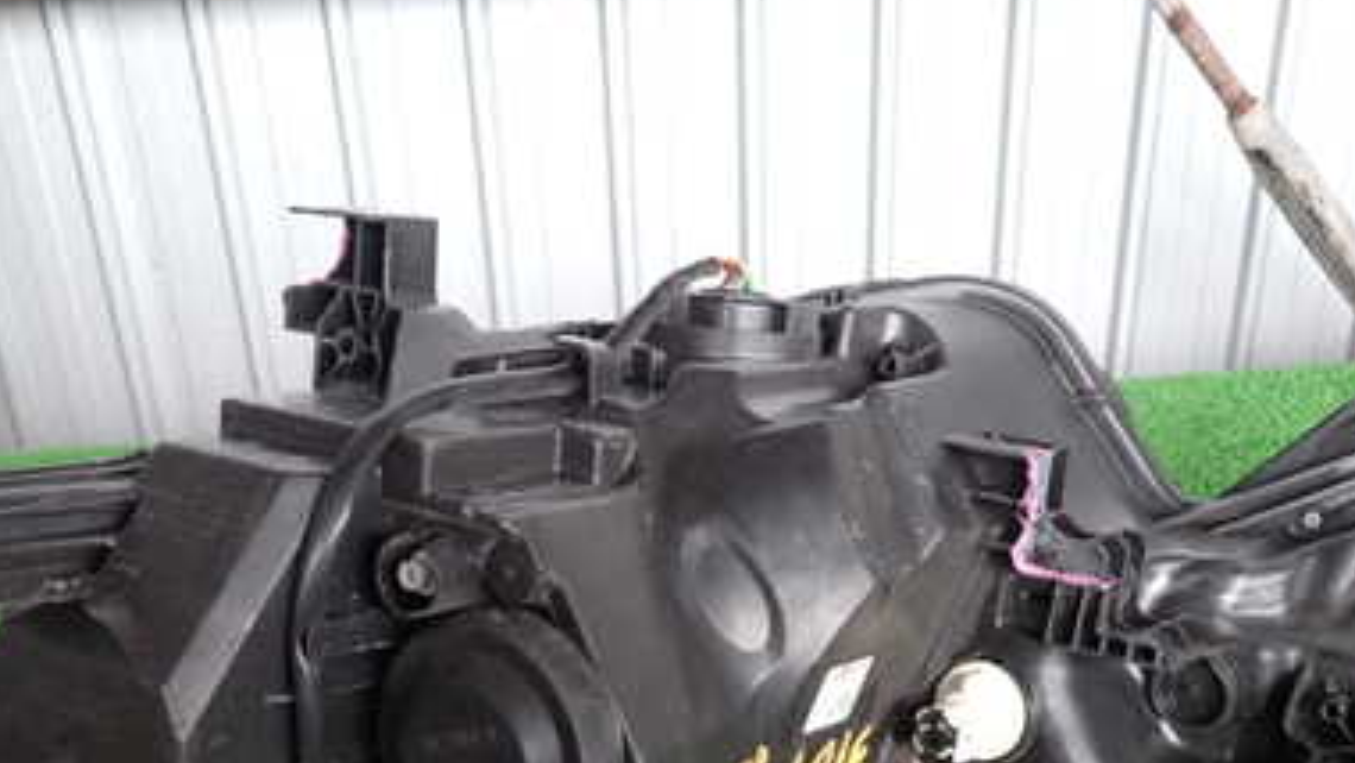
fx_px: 1545
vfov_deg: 26.8
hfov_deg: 47.3
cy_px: 688
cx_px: 653
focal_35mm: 43
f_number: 2
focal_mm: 4.5
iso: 200
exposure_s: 1/60
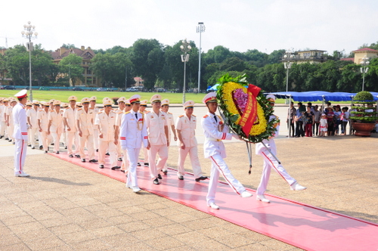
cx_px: 189
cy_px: 126
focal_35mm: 42
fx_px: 440
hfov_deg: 46.5
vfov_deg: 31.8
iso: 200
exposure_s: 1/160
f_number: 10
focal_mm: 28
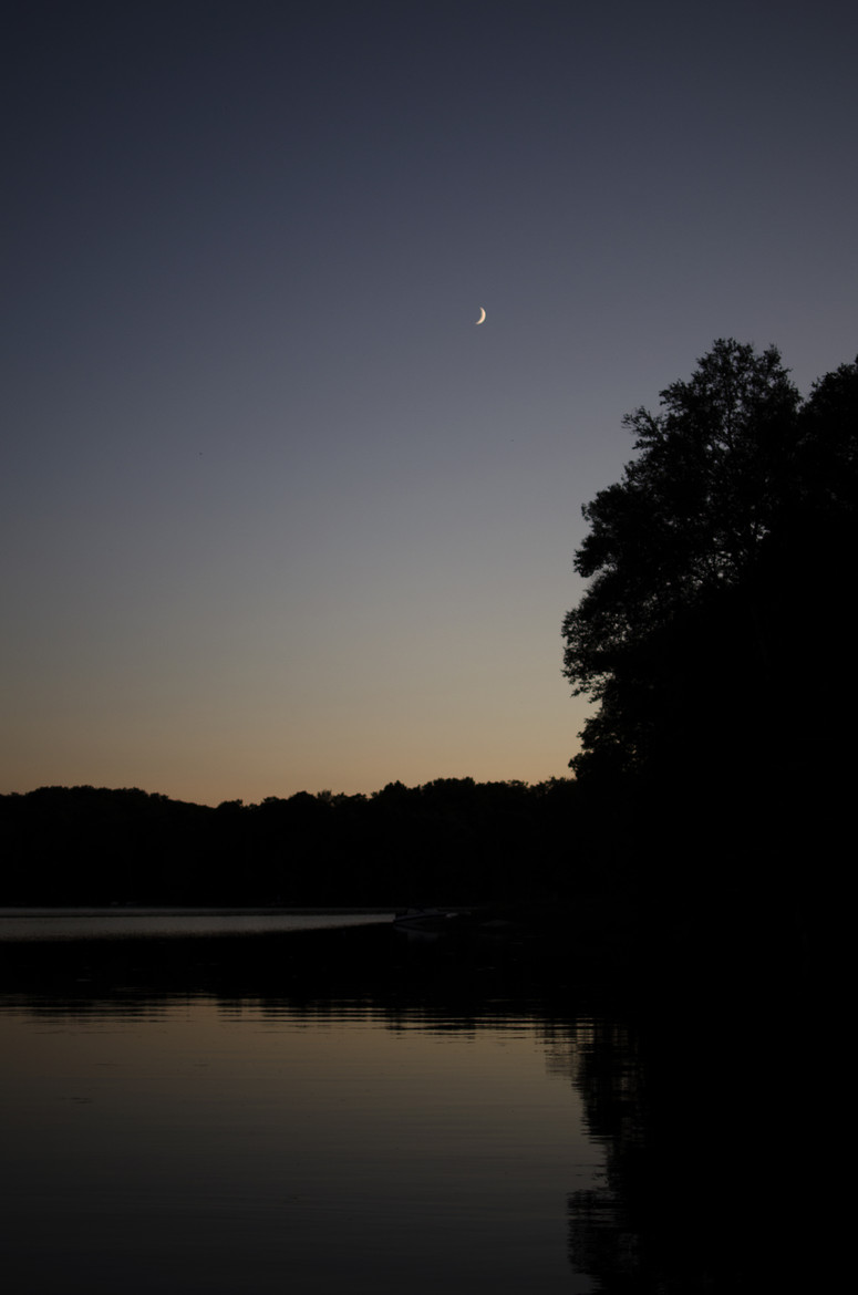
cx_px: 429
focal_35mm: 52
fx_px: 1885
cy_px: 648
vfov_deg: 37.9
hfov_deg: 25.6
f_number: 1.8
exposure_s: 1/500
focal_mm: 35
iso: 160
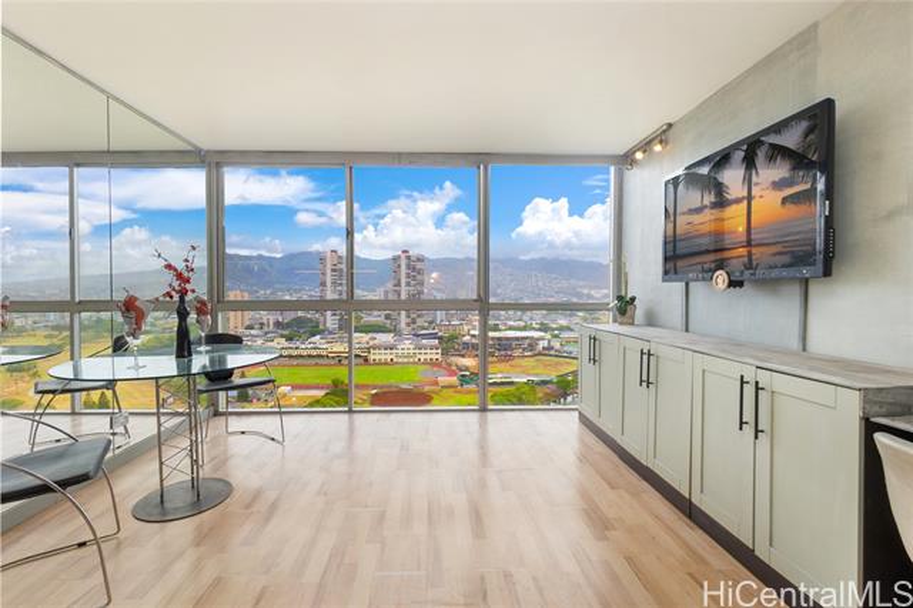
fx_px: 380
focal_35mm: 15
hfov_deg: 100.4
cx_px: 456
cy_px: 304
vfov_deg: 77.3
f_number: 8
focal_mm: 10
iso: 160
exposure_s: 1/160
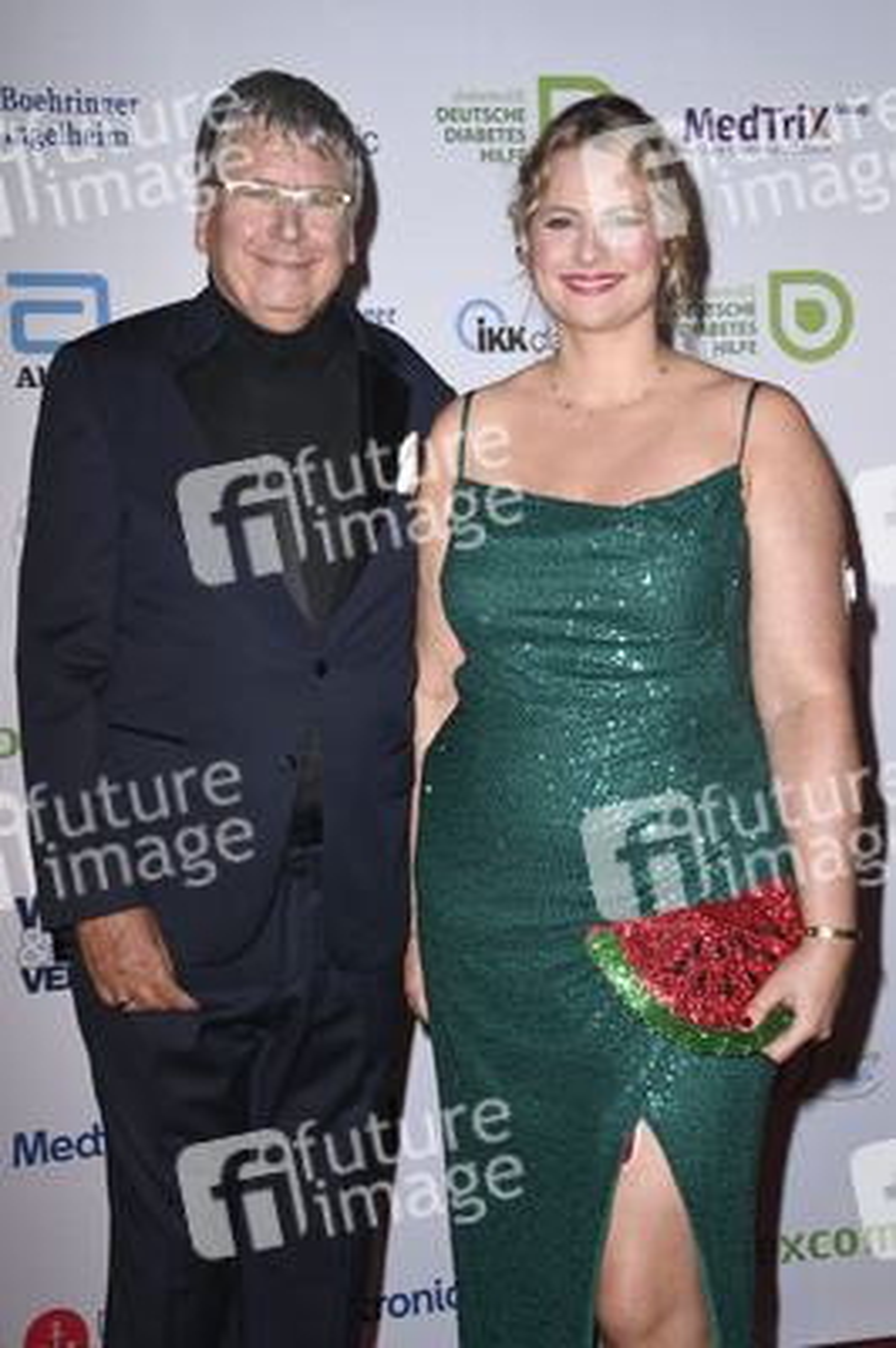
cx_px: 448
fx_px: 2319
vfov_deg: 32.4
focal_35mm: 62
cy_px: 674
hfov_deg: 21.9
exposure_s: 1/200
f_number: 5.6
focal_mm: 62
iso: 640
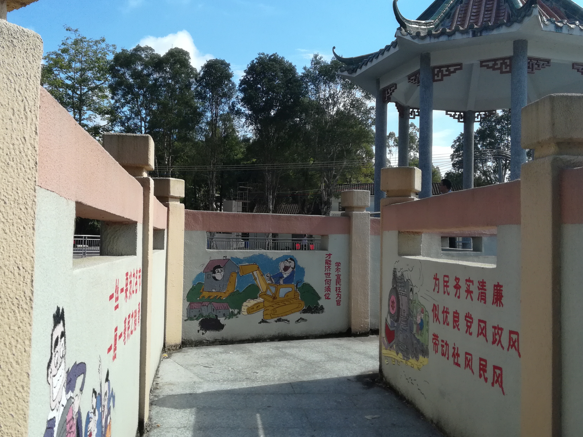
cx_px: 269
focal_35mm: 34
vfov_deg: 41.8
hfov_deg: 53.9
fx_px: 573
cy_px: 212
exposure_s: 1/1855
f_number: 2
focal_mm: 3.79
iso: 50
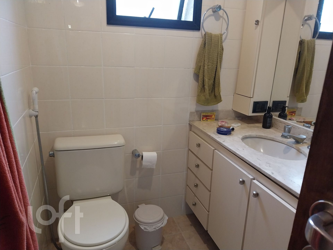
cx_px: 166
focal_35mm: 26
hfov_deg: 67.3
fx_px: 250
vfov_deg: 53.1
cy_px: 125
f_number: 1.8
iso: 320
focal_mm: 4
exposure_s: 1/50
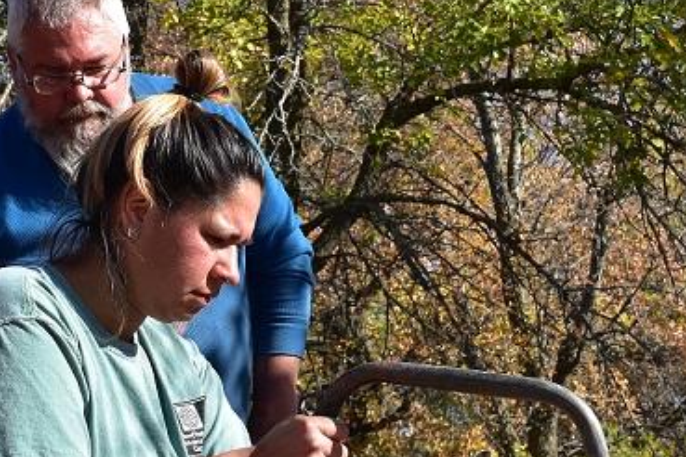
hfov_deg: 17.5
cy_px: 100
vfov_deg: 11.7
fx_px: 2229
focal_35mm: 117
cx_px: 234
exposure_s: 1/400
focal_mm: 32
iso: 400
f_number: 11
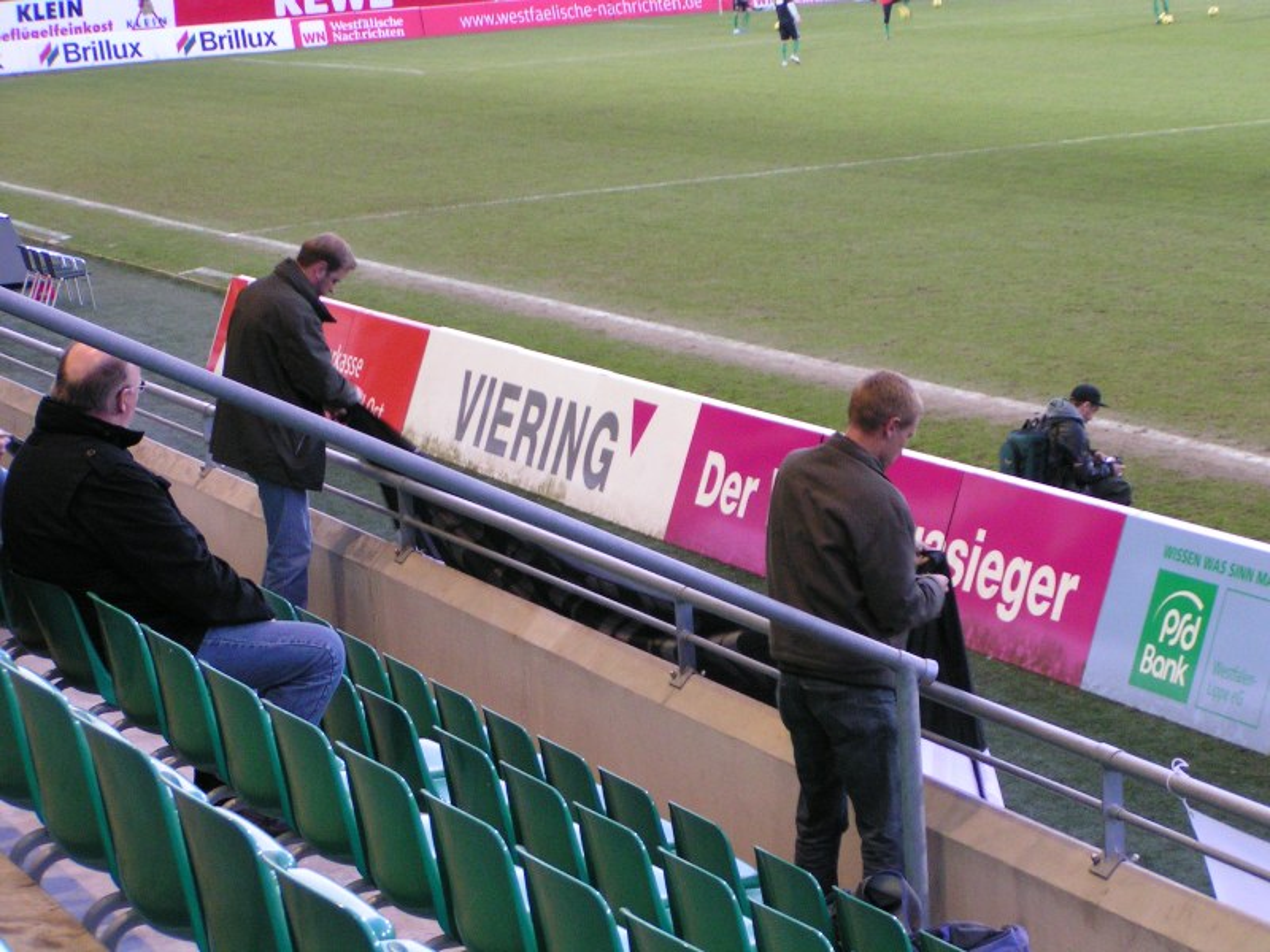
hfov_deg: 19.8
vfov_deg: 14.9
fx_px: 3632
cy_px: 476
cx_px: 635
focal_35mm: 99
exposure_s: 1/25
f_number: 3.5
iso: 200
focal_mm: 15.2
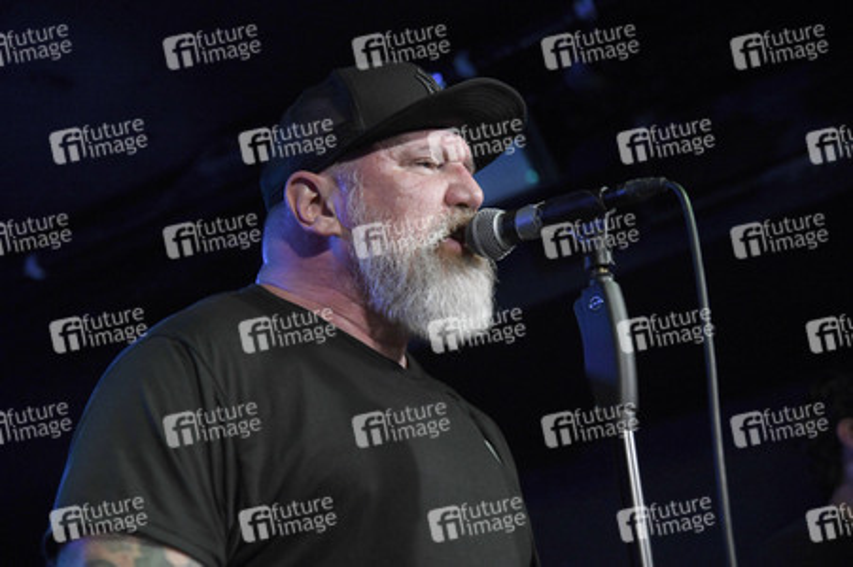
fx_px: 1847
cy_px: 284
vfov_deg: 17.5
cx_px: 426
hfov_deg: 26.0
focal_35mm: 78
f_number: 4
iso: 3200
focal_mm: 78
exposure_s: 1/125
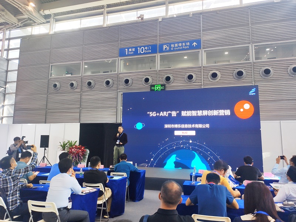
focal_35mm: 26
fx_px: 222
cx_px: 148
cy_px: 111
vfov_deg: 53.1
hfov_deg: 67.3
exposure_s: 1/100
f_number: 1.75
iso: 174
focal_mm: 4.77
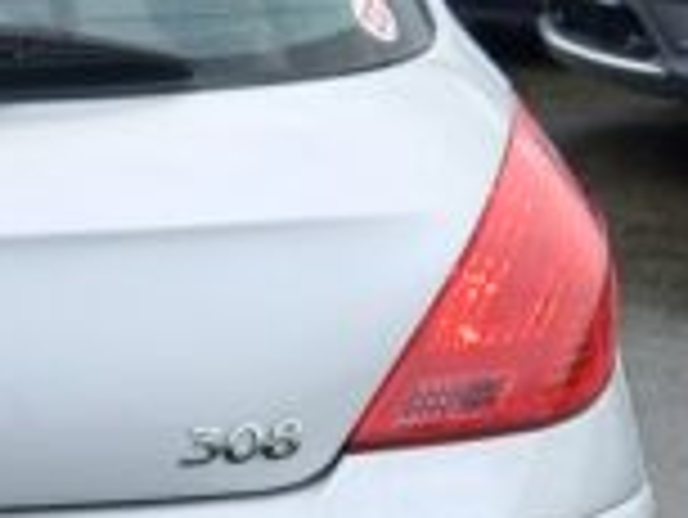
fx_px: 2606
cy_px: 554
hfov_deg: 14.2
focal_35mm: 131
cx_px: -310
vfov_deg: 11.2
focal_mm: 4.6
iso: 25
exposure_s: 1/117
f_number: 2
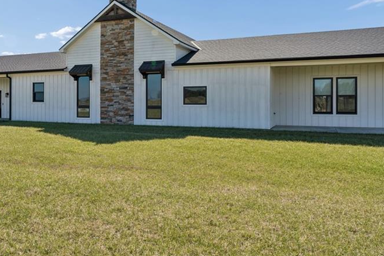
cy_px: 81
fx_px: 341
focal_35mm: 32
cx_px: 152
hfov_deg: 58.3
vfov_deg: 40.6
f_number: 22
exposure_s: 1/30
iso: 100
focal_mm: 20.6
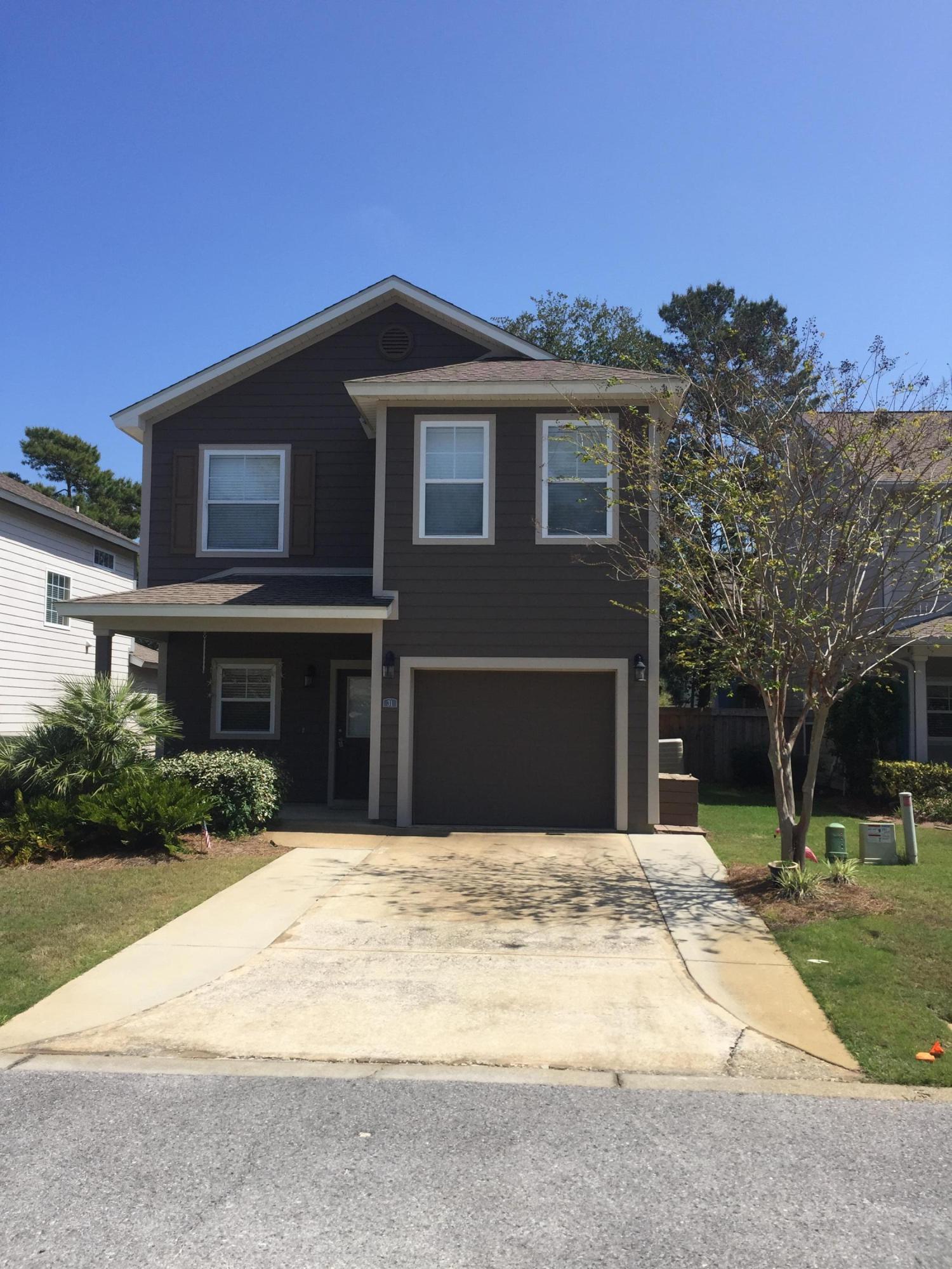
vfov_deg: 61.7
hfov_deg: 48.2
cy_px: 634
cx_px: 476
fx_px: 1063
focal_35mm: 29
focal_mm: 4.15
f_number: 2.2
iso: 32
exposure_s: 1/1883
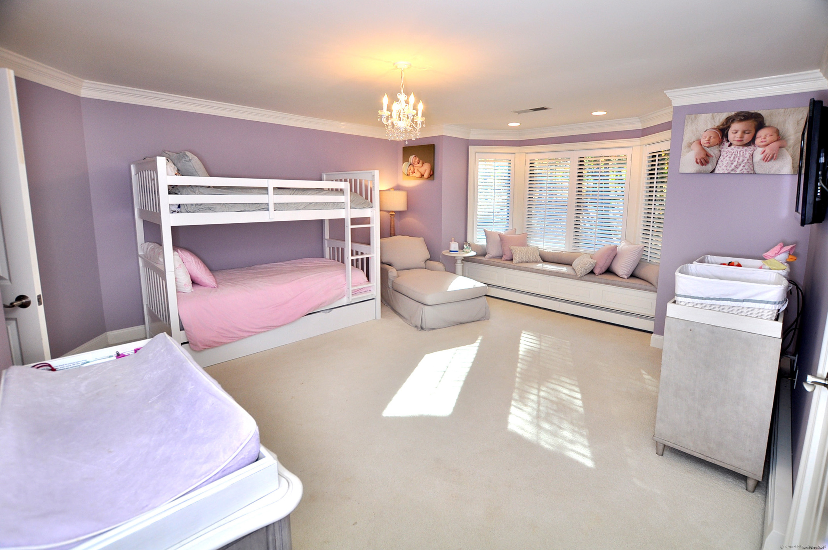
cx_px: 414
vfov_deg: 77.2
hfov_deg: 100.5
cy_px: 275
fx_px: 345
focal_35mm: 15
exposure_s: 1/80
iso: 250
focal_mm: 10
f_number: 4.5
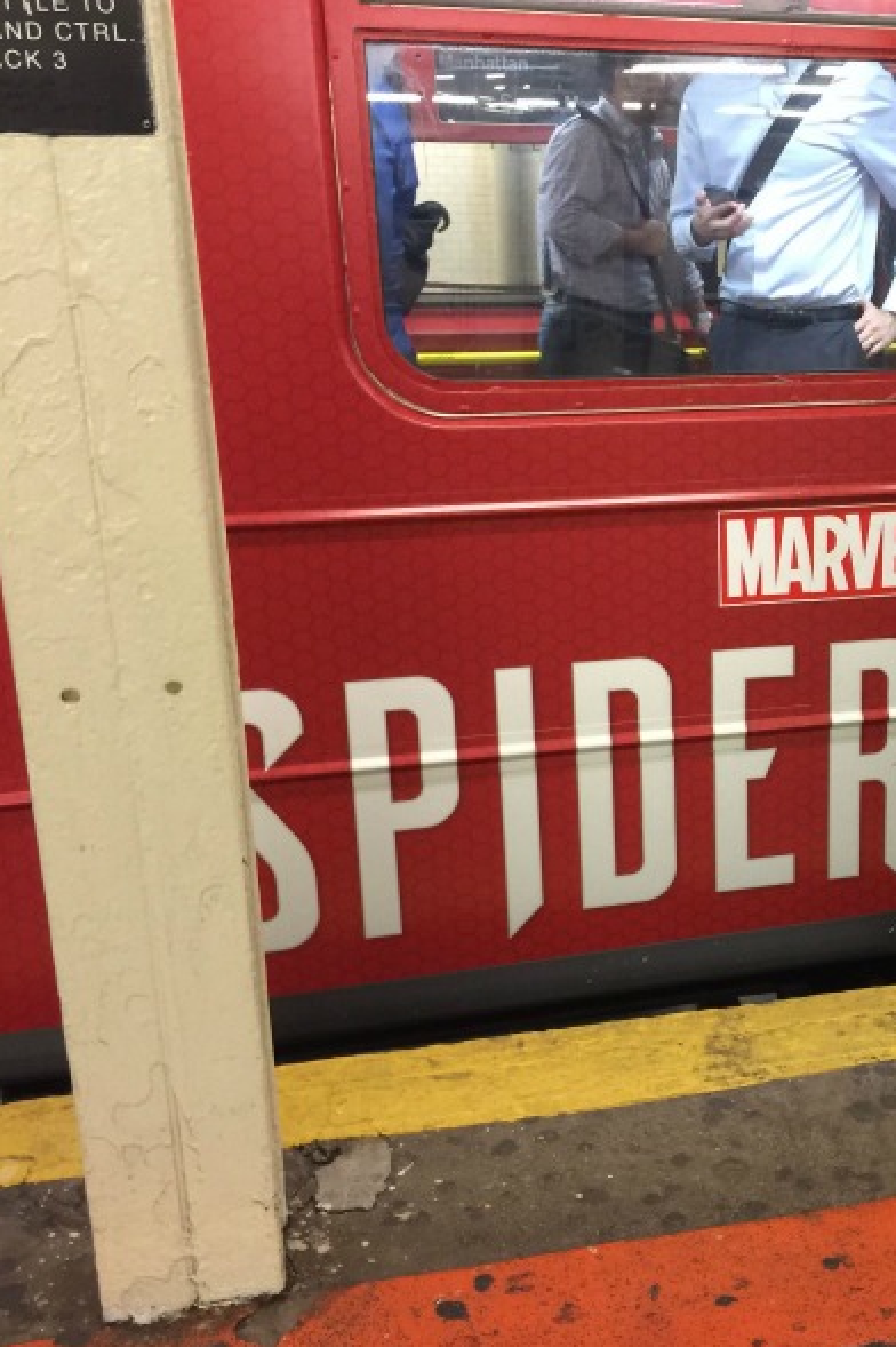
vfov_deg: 47.4
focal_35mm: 41
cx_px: 823
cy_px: 668
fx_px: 1532
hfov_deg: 31.0
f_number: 2.2
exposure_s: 1/15
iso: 80
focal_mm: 4.15
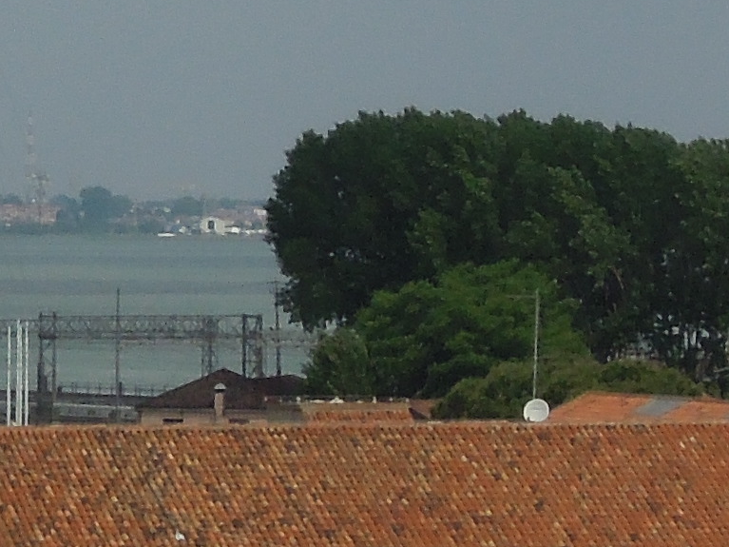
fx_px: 7686
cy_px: -117
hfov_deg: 5.4
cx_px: -502
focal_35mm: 365
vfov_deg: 4.1
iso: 160
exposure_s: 1/1600
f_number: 5.6
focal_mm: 12.5
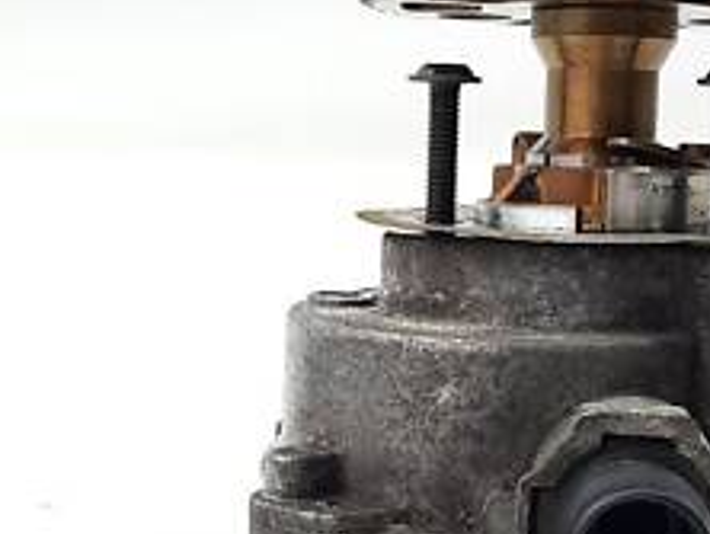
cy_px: 301
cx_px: 435
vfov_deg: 20.5
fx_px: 1478
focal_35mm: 72
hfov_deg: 26.9
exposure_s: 1/50
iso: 80
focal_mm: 4.6
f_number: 2
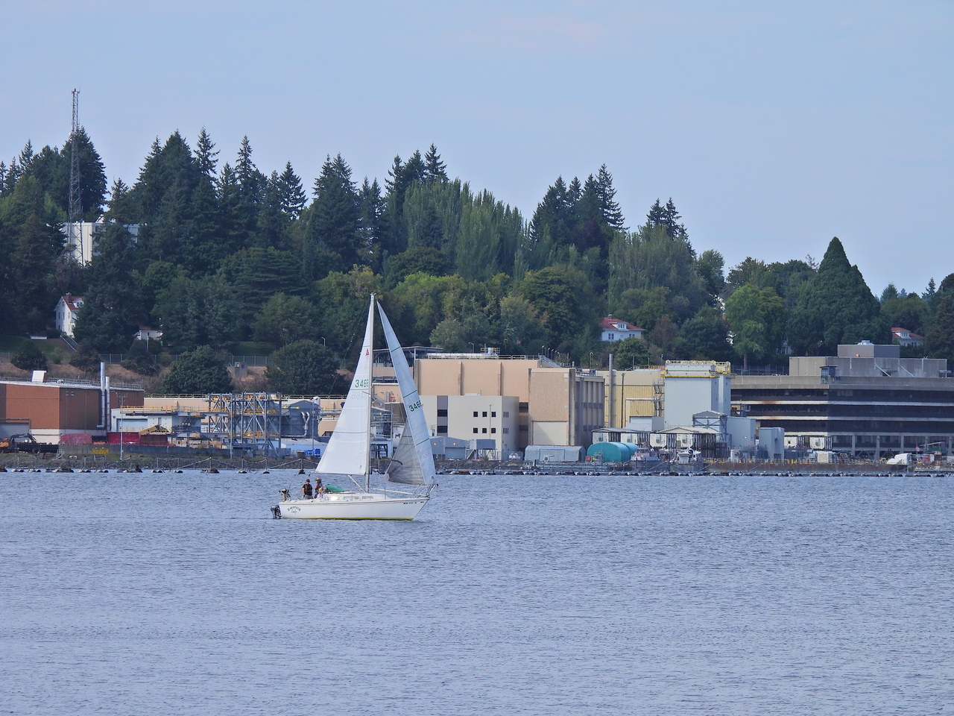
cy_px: 358
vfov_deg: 5.0
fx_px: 8268
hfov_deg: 6.6
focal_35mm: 300
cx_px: 477
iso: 100
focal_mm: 53.5
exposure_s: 1/800
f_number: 5
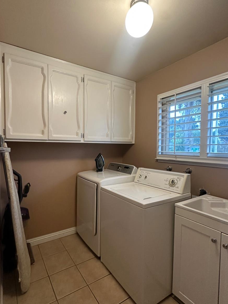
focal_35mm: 18
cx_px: 97
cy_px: 153
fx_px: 158
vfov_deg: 87.8
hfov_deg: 71.2
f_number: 2.2
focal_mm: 2.22
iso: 320
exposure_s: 1/60
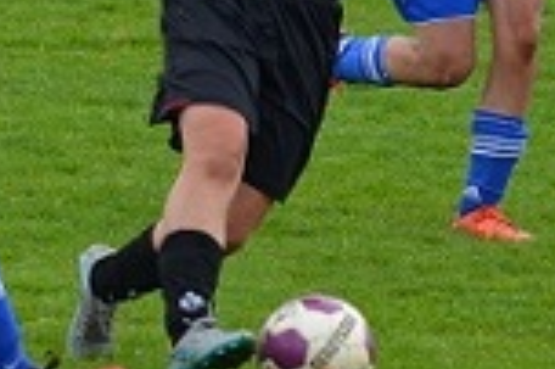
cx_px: 177
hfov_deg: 2.6
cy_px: -31
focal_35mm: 790
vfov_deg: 1.7
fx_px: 12166
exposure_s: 1/1000
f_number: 5
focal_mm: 200
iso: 560
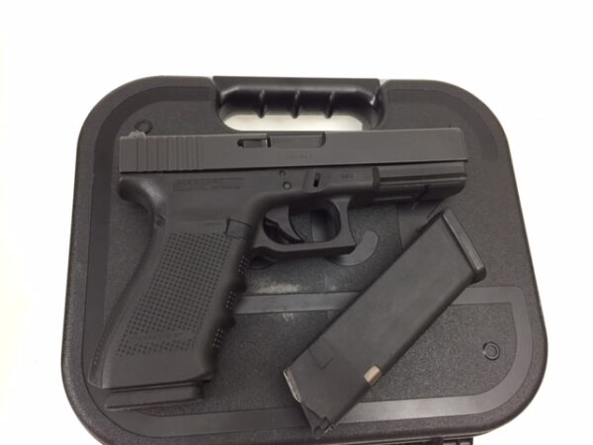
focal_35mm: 29
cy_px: 222
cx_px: 296
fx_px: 497
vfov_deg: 48.2
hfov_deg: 61.7
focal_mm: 4.15
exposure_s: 1/30
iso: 125
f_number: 2.2
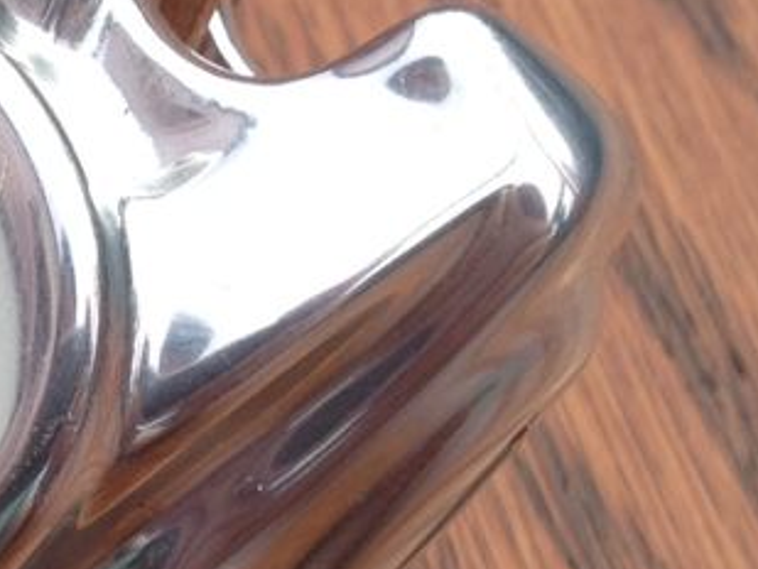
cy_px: 334
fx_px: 3176
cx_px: -201
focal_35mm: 145
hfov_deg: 13.2
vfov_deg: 10.2
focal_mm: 4.28
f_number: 2.4
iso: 50
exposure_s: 1/1022
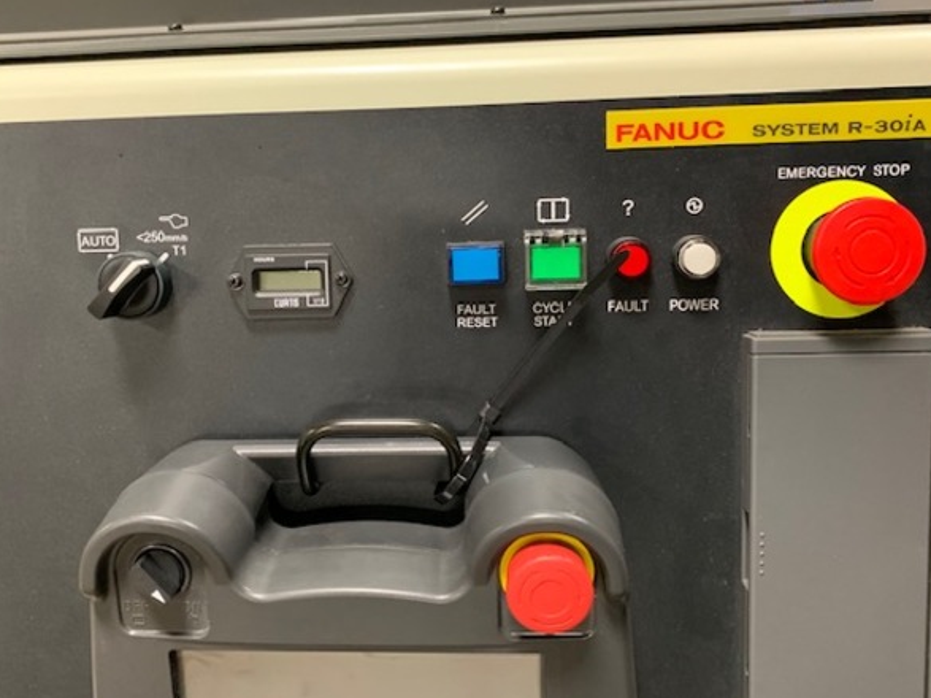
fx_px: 834
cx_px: 417
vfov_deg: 45.3
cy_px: 299
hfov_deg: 58.2
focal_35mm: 31
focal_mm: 4.25
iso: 250
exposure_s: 1/40
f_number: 1.8
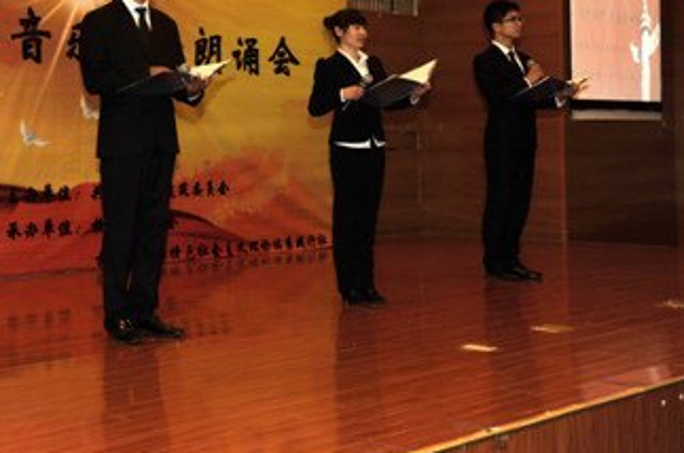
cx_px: 193
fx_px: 1176
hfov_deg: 32.0
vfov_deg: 21.6
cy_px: 112
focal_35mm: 62
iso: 250
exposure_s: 1/60
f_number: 5
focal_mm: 40
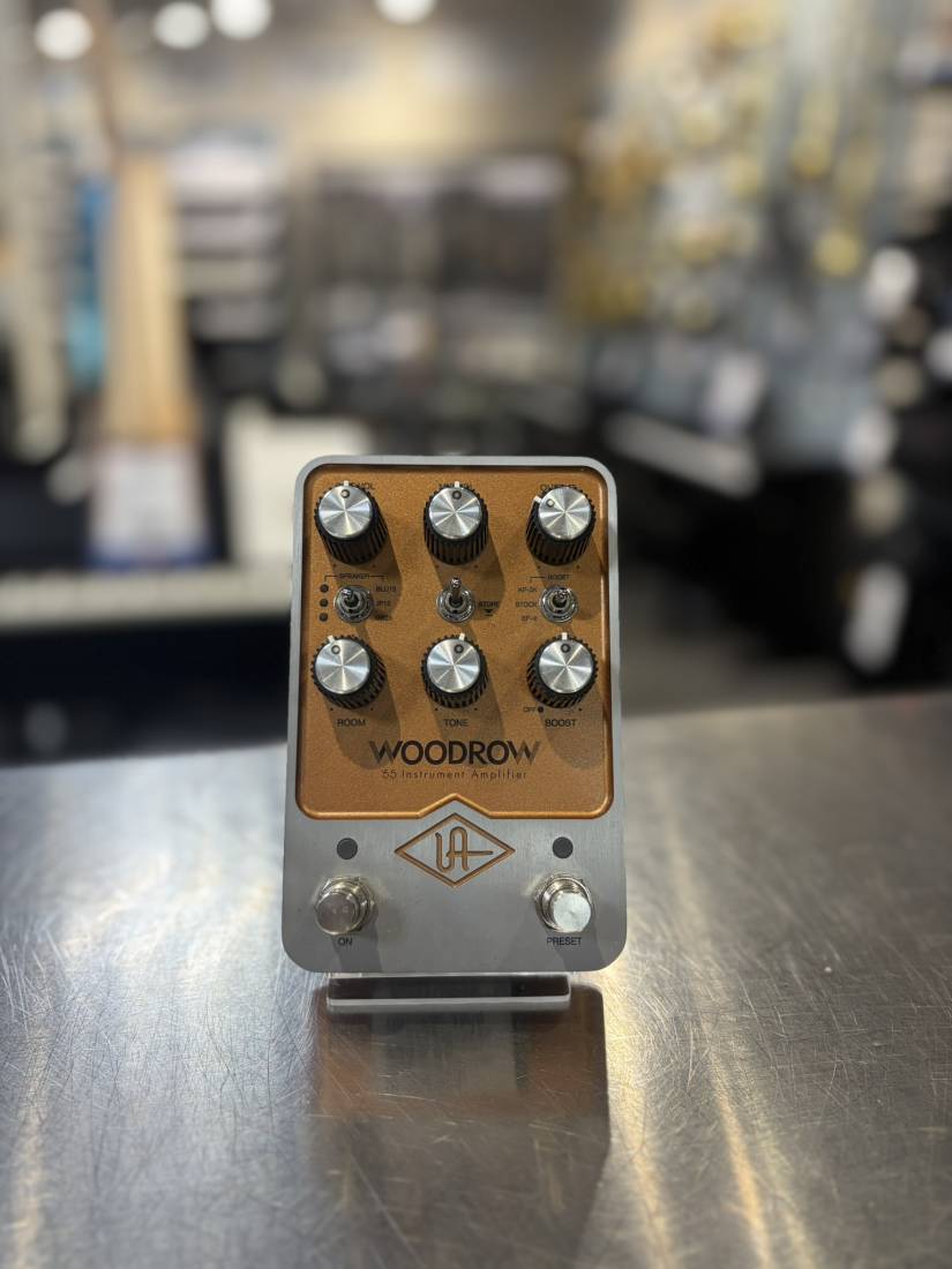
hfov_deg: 53.1
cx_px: 476
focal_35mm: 26
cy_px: 634
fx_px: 953
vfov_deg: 67.3
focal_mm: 5.96
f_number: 1.6
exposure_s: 1/120
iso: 100
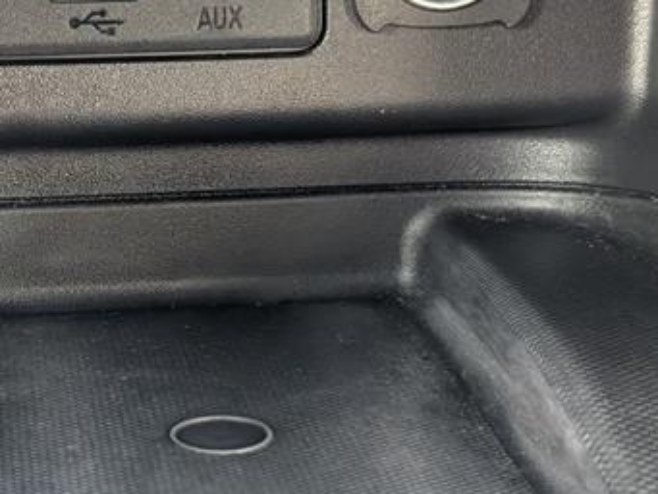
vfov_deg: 16.1
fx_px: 1749
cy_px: 232
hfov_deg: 21.2
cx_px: 185
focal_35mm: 92
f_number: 1.68
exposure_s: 1/77.5
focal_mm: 6.9
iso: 564
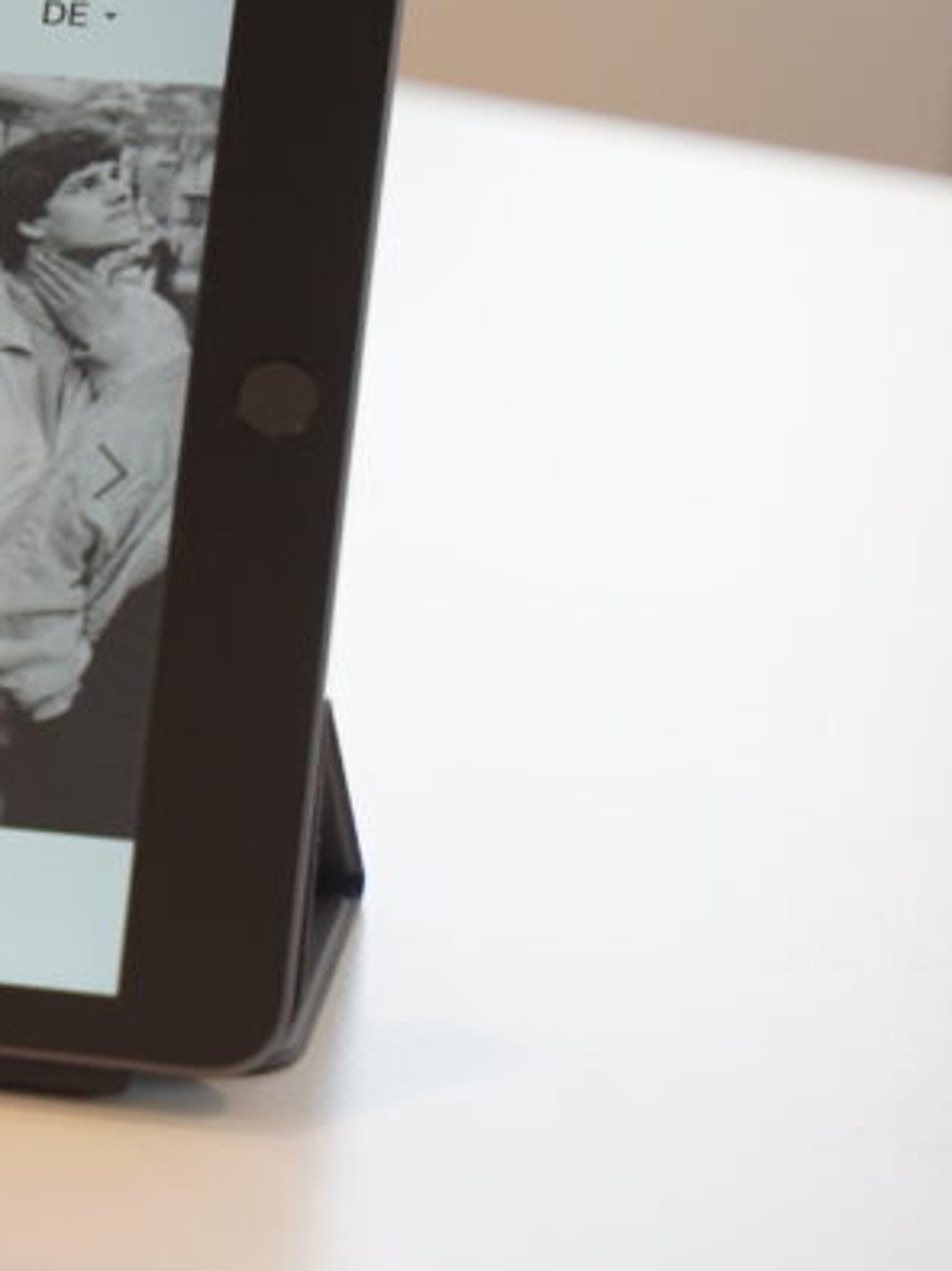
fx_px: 5873
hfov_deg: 8.9
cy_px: 498
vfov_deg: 12.3
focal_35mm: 160
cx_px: -684
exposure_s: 1/160
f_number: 4
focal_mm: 64
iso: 250
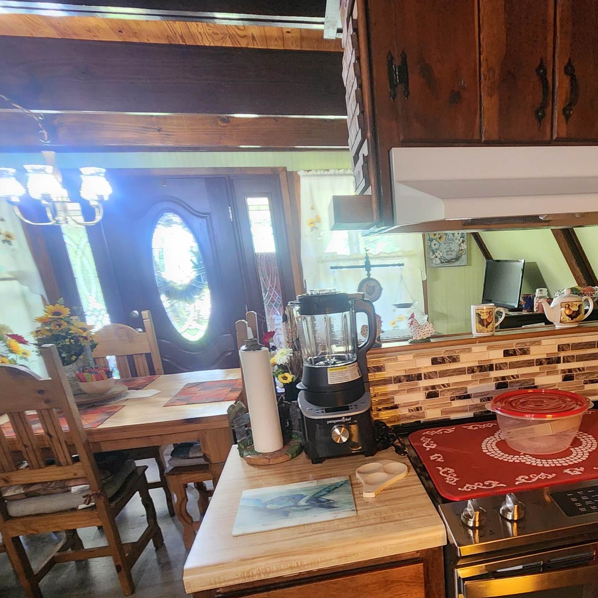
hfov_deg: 63.8
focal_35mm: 23
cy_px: 416
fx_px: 450
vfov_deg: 64.8
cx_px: 439
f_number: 2.2
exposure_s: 1/24
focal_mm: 2.2
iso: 640
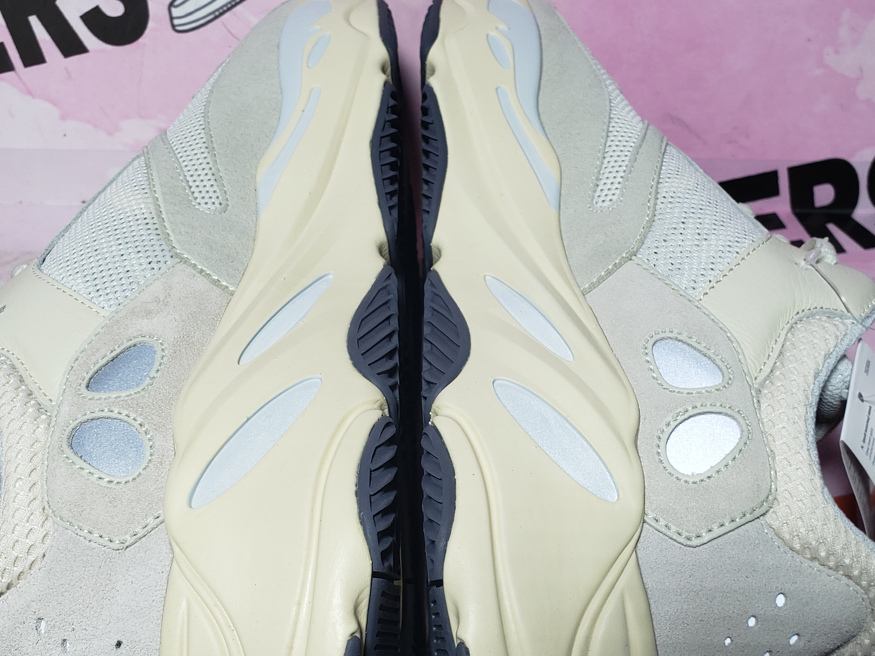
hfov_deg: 48.9
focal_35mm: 38
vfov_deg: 37.6
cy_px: 393
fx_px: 960
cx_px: 468
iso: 50
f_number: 2.4
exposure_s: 1/241
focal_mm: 4.3
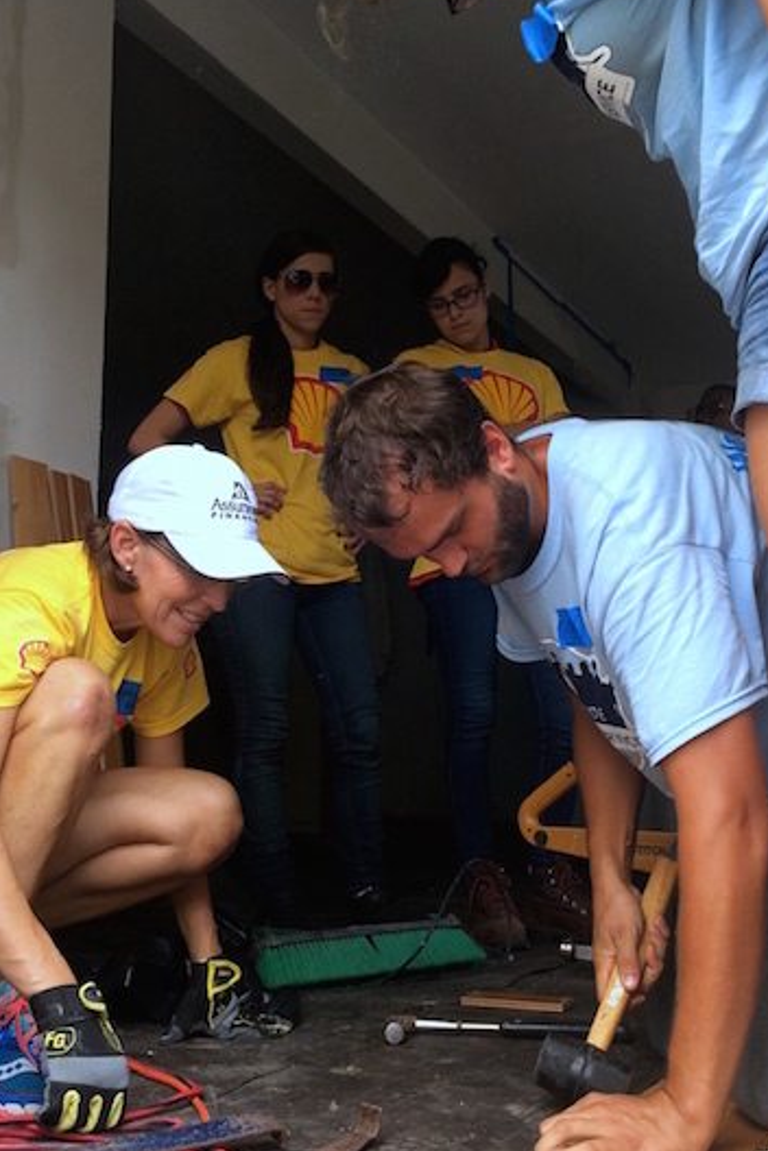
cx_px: 361
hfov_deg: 33.4
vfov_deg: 48.5
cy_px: 560
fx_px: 1280
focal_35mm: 40
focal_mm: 4.15
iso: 32
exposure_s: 1/120
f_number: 2.2
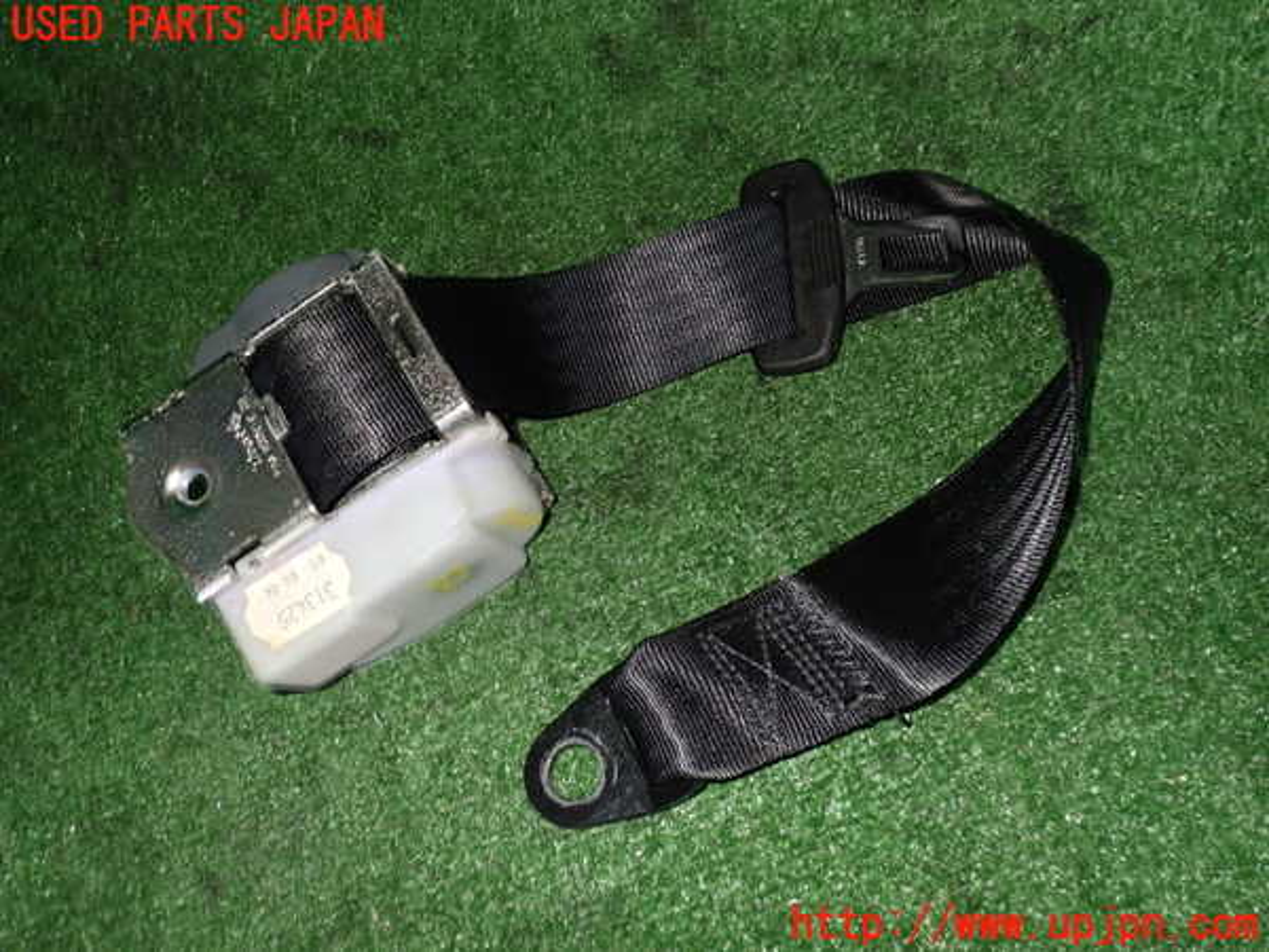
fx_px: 1100
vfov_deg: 46.8
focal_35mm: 30
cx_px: 634
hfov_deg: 60.0
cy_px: 476
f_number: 6.3
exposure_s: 1/30
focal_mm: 5.4
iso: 200
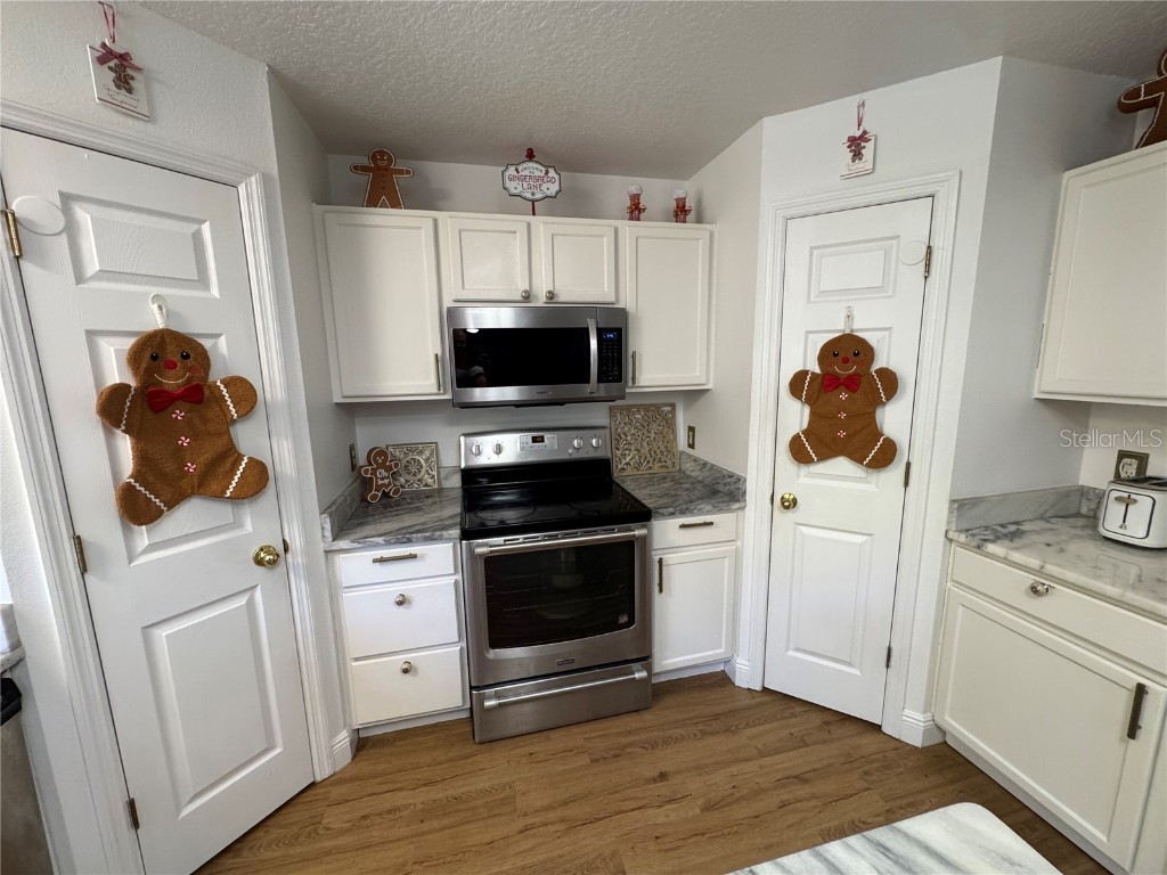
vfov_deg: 85.7
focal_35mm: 14
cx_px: 584
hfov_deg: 102.1
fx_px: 472
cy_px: 438
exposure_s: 1/60
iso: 250
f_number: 2.2
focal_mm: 2.22
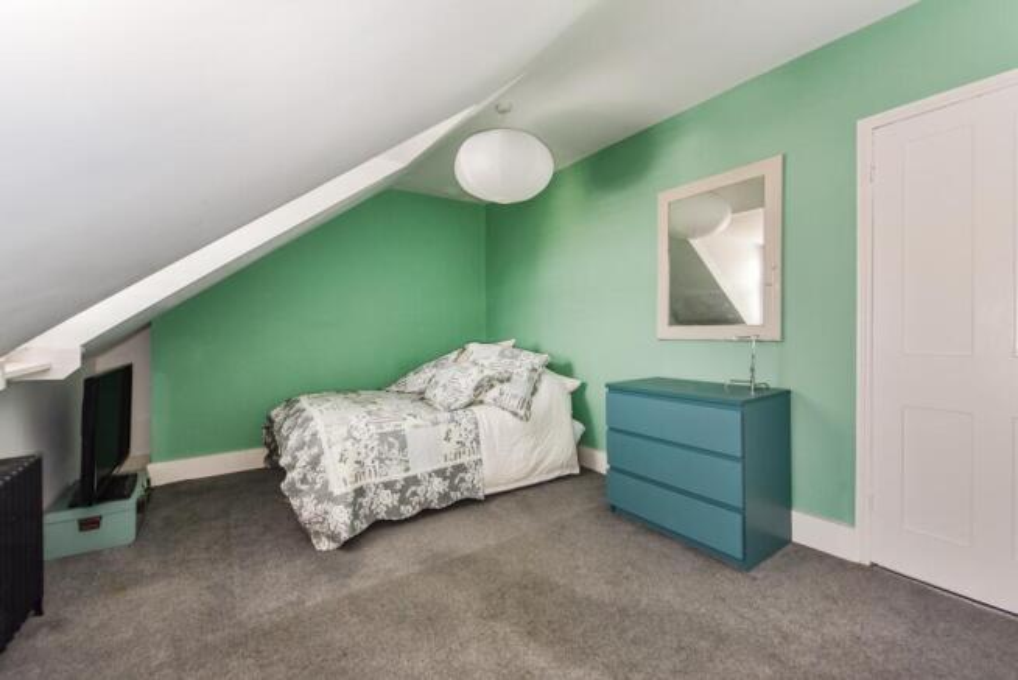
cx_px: 509
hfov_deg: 104.2
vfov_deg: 81.3
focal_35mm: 14
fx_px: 396
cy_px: 340
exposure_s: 1/30
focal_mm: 14
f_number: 8
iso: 400
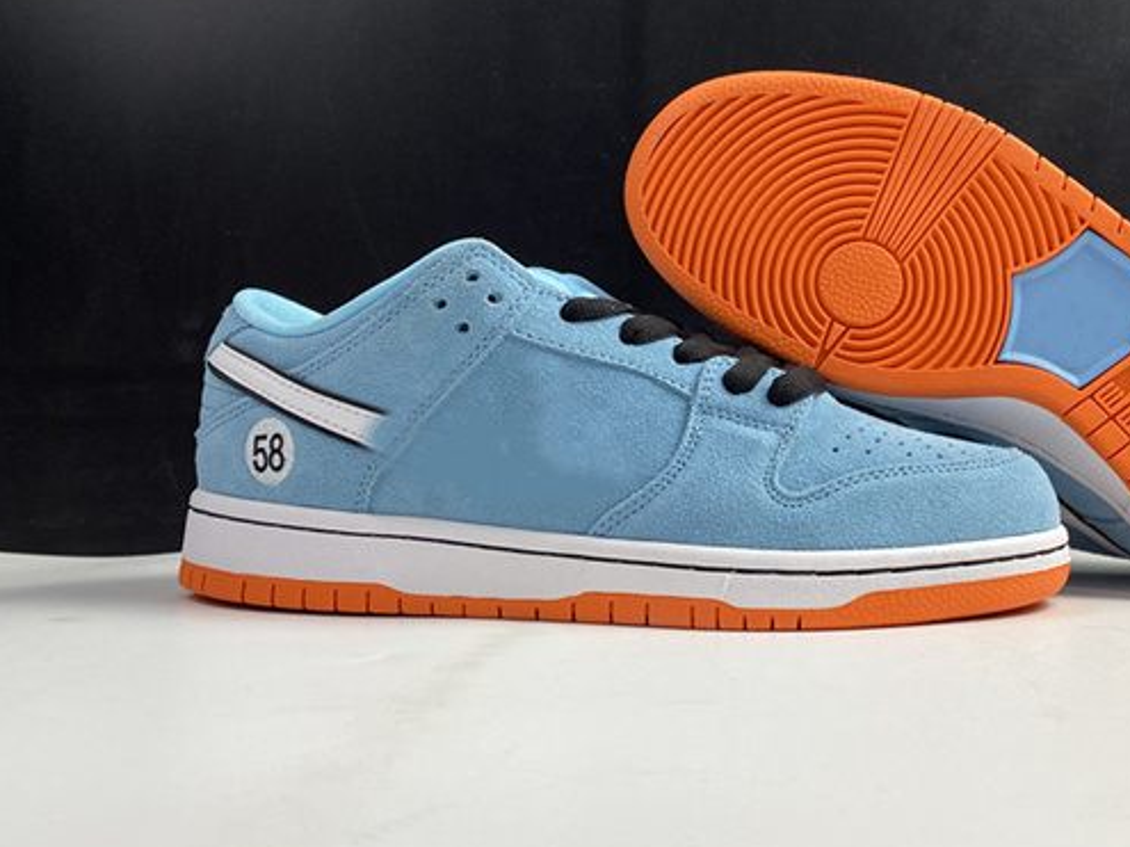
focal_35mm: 42
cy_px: 361
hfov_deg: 43.7
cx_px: 815
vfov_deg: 34.3
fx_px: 1371
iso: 40
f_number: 1.8
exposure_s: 1/100
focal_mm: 4.25
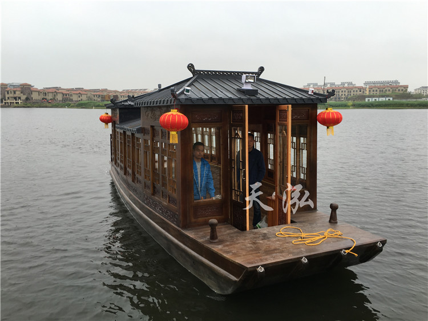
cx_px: 214
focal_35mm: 29
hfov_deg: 61.7
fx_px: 358
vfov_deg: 48.2
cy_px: 160
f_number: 2.2
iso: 25
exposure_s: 1/129
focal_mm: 4.15
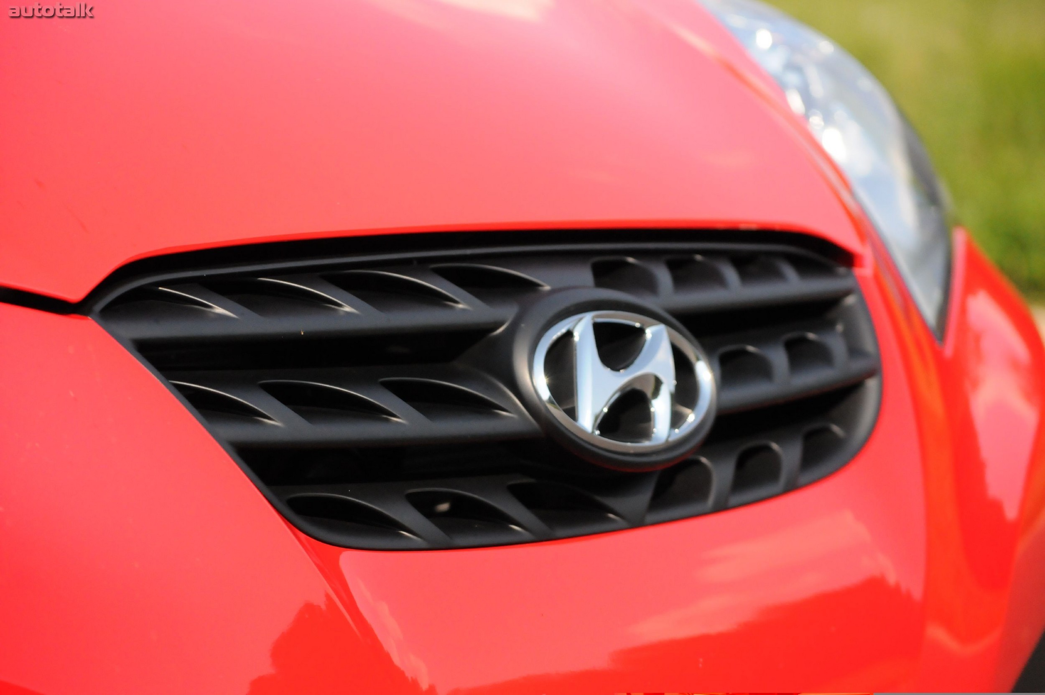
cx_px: 522
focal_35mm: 102
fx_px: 2958
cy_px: 348
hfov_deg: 20.0
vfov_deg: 13.4
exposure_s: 1/8000
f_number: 5.6
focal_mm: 68
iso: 2000
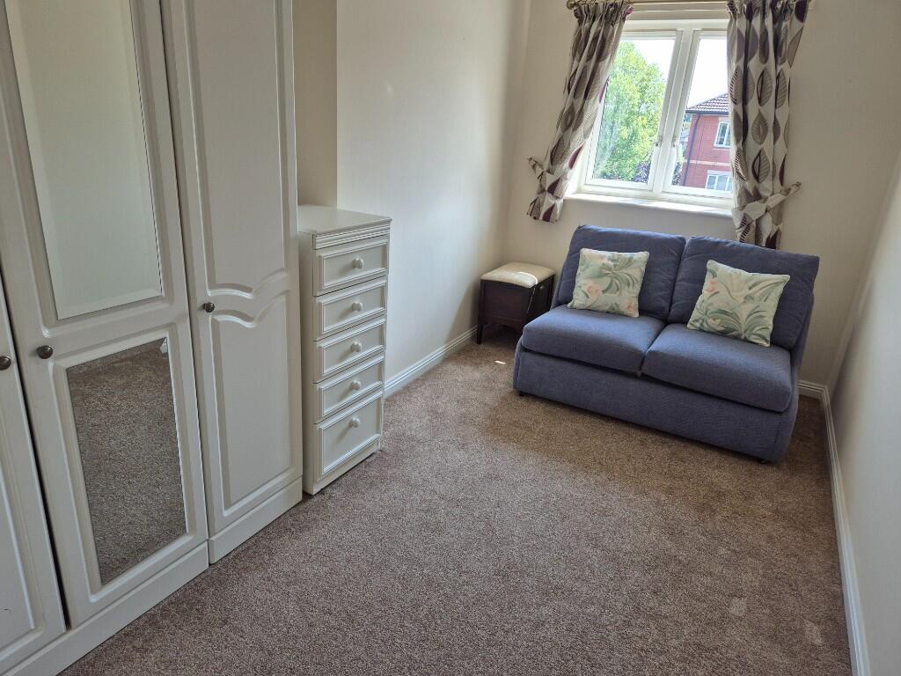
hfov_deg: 73.9
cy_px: 338
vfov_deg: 58.9
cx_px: 450
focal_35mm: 23
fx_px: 599
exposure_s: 1/180
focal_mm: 5.4
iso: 40
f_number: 1.8
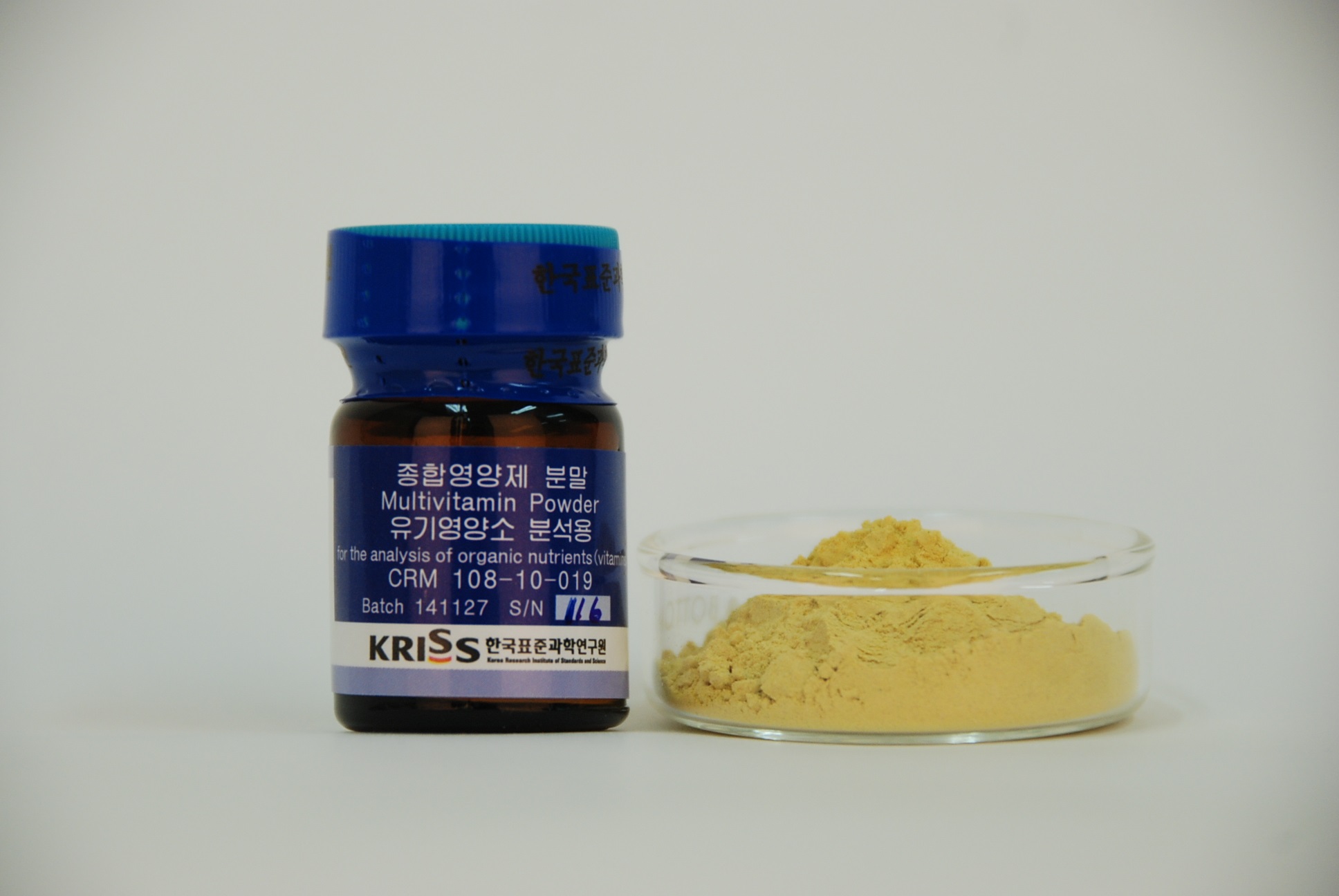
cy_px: 448
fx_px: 11172
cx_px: 670
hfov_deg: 6.9
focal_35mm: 300
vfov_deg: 4.6
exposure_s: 1/60
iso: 400
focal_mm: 200
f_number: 5.6
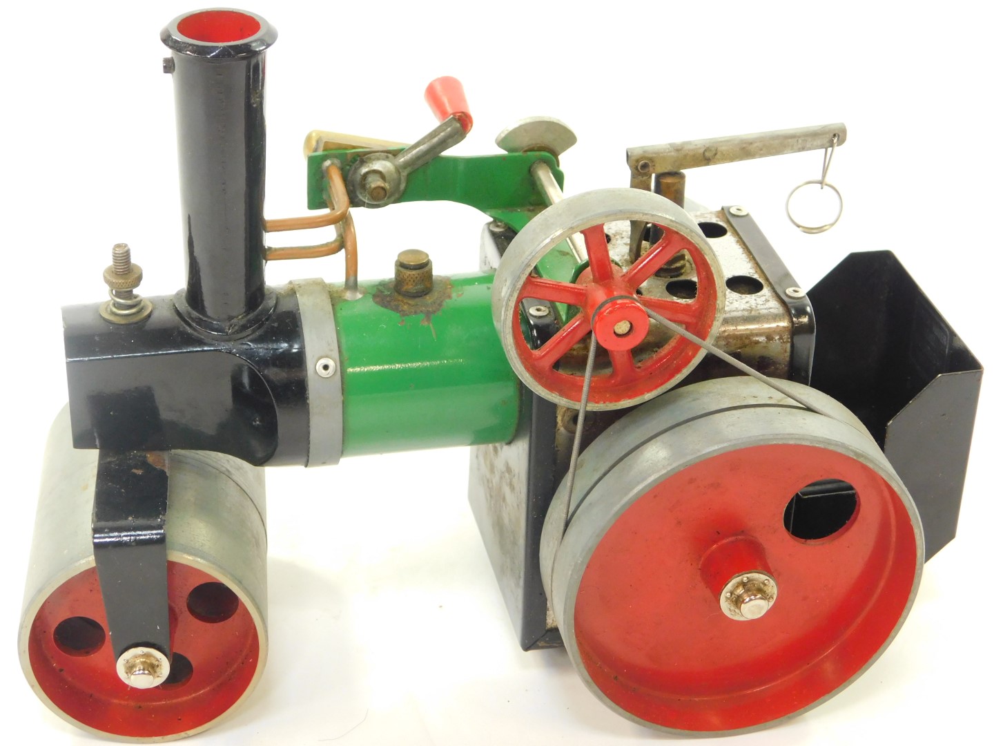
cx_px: 497
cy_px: 373
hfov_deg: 27.4
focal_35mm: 71
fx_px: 2039
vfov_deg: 20.7
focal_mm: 12.6
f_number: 4.3
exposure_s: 1/20
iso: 400
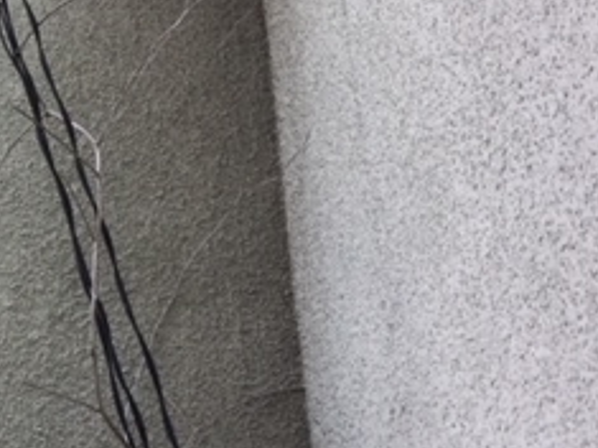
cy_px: 143
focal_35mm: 79
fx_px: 1364
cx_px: -31
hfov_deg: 23.5
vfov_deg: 18.6
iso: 32
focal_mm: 4.15
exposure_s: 1/30
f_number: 2.2
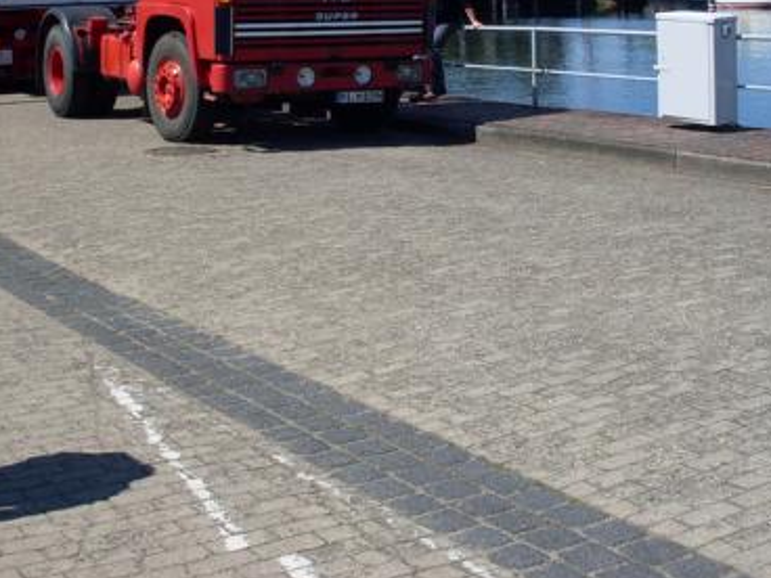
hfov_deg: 29.4
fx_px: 1470
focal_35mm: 66
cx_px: 381
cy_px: 94
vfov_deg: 21.9
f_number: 8.4
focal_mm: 6.3
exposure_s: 1/250
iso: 80
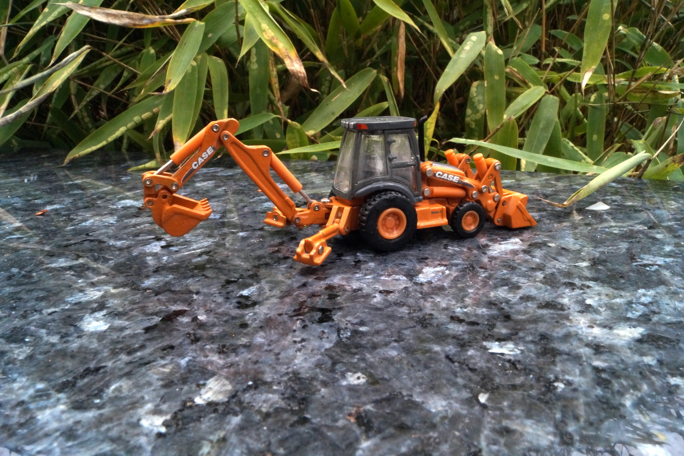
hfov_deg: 62.0
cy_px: 228
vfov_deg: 43.6
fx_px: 570
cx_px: 342
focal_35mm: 30
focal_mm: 20
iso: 1250
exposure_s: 1/60
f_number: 22
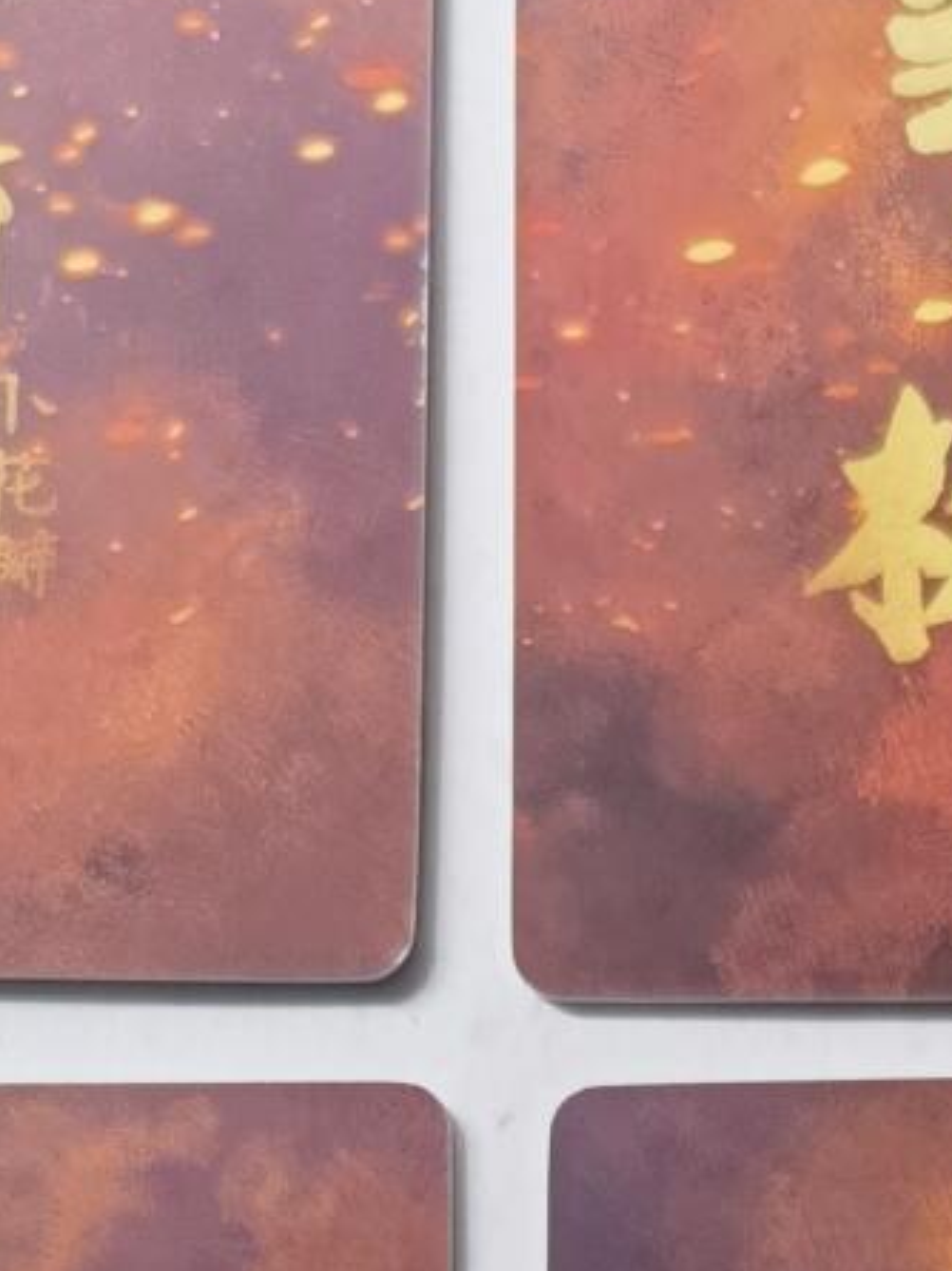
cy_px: 1935
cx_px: 1140
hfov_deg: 13.2
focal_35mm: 109
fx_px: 4001
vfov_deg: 16.4
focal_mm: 6.67
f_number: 1.9
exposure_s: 1/120
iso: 160
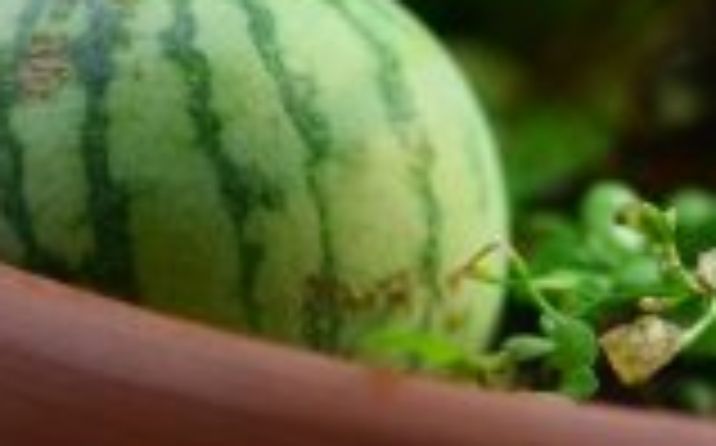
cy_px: -108
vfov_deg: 2.8
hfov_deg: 4.5
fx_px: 9064
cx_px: 72
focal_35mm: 465
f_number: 4
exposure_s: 1/500
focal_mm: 105
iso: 200
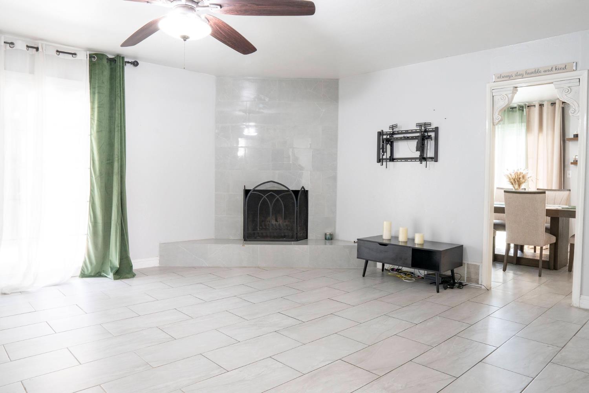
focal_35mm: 24
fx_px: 393
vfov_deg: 53.1
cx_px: 294
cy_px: 196
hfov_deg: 73.7
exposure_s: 1
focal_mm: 16
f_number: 13
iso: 320
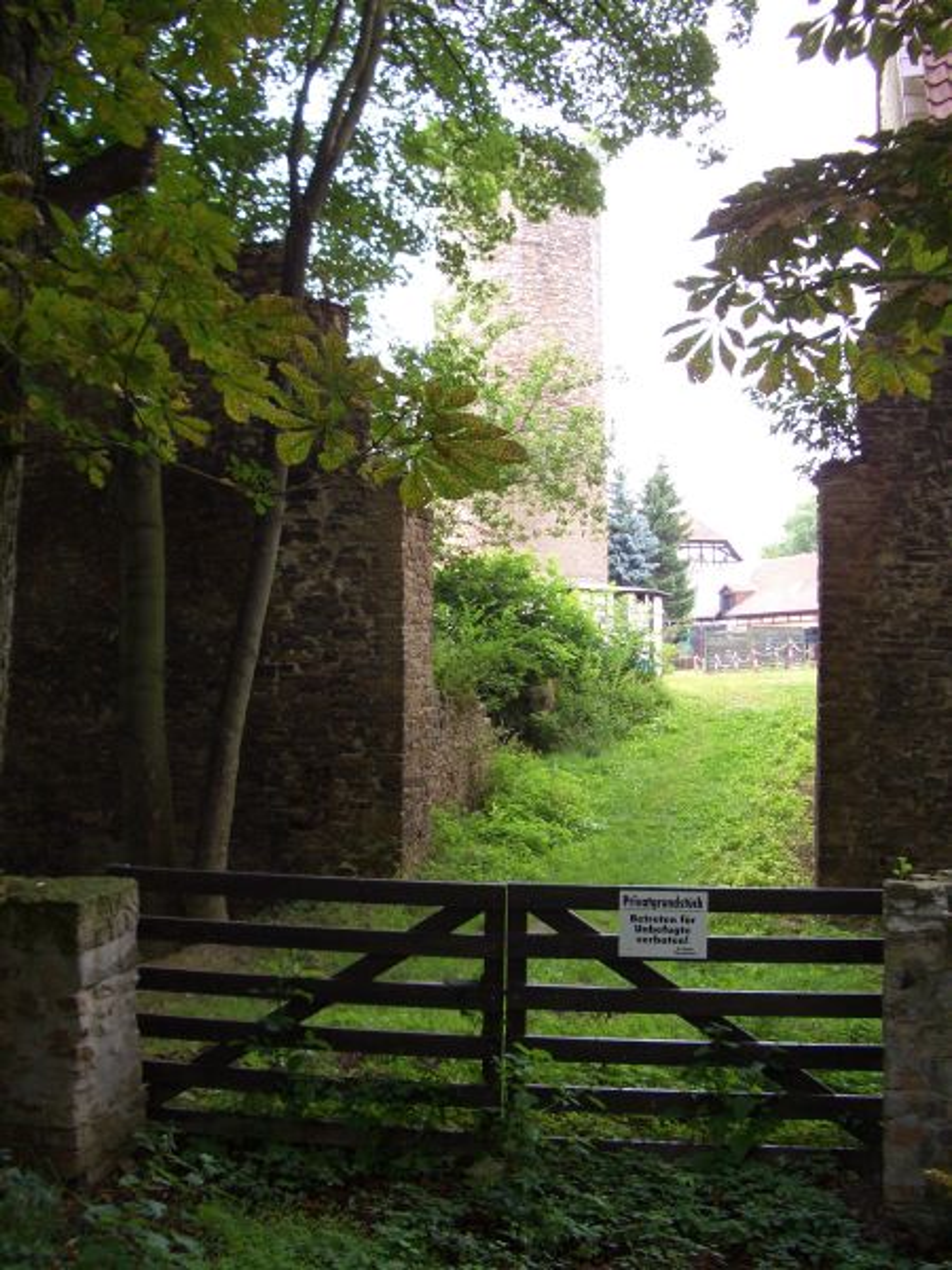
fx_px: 1283
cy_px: 635
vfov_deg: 52.6
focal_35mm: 35
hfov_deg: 40.7
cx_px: 476
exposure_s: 1/80
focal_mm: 5.8
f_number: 2.6
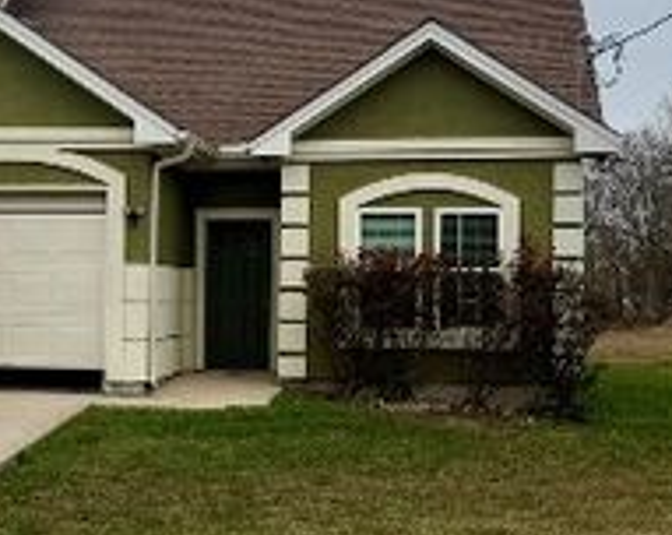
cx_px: 141
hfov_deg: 23.0
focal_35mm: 82
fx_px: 1628
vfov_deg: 18.7
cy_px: 262
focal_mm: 6.76
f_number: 1.78
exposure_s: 1/2907
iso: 80
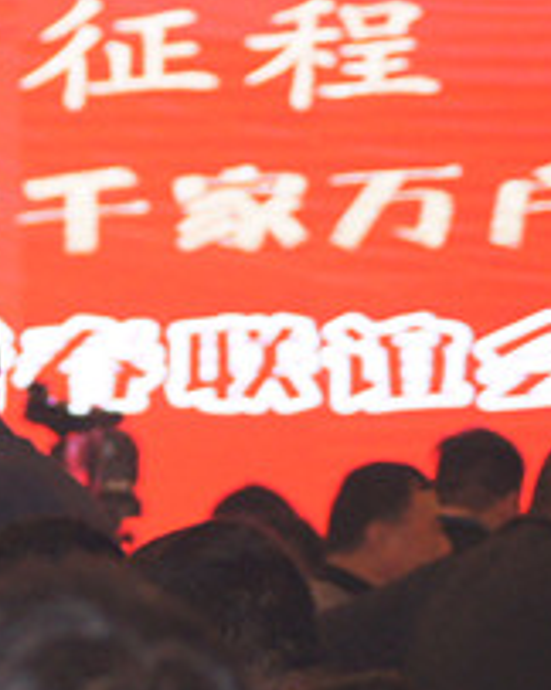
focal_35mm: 416
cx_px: -544
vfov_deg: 4.7
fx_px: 8490
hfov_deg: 3.7
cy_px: 466
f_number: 4
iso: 320
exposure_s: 1/125
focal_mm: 75
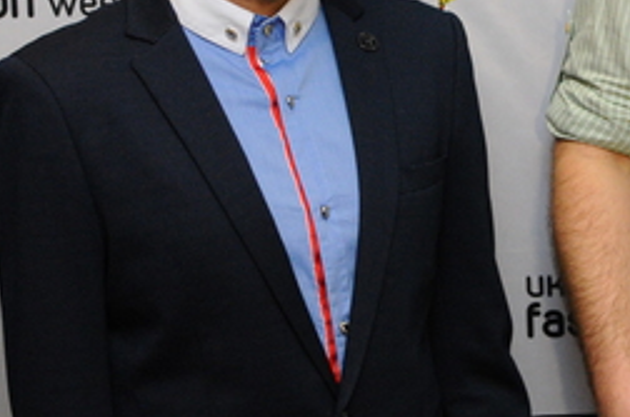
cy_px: -61
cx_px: 660
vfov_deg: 10.7
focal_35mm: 125
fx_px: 2187
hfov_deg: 16.0
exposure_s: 1/100
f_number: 3.5
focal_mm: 35
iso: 1600
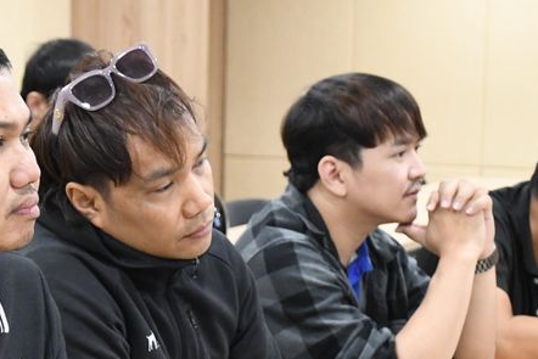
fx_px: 2078
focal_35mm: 139
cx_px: 202
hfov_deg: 14.7
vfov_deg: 9.9
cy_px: 277
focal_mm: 40
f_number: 5
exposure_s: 1/100
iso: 3200
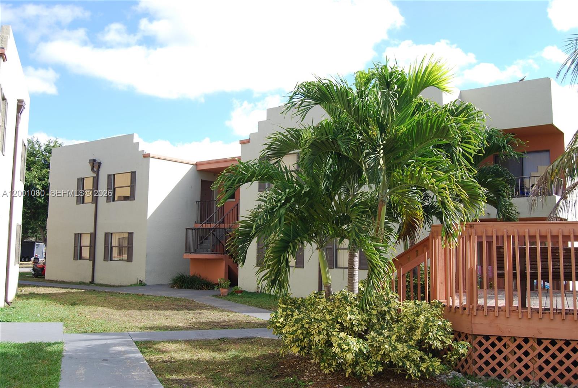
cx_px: 289
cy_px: 194
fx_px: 555
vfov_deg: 38.5
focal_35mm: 34
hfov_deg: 55.0
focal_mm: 23
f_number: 6.3
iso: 100
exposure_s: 1/160
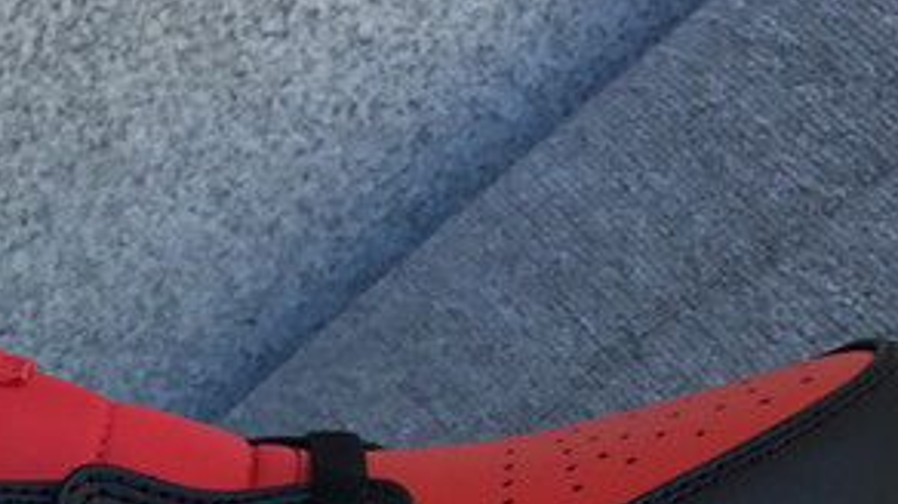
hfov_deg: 19.8
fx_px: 2475
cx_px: -55
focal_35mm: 104
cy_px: 515
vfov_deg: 11.5
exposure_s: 1/218
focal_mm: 3.3
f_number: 2.4
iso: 25
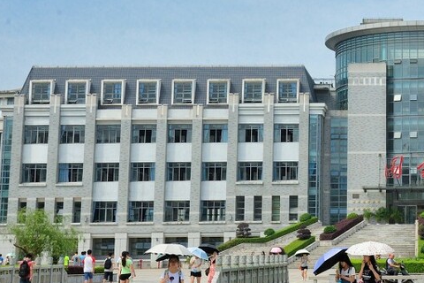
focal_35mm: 95
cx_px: 439
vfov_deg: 14.3
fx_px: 1119
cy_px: 54
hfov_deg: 20.7
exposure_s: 1/320
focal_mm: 38
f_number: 14
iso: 200
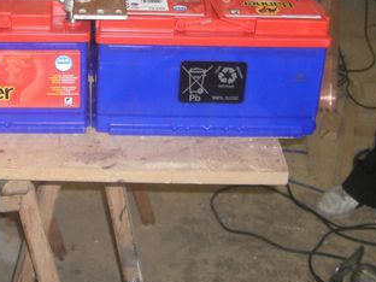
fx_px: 847
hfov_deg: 24.8
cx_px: 104
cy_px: 30
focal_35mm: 78
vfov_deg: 18.6
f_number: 2.7
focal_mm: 6.2
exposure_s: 1/60
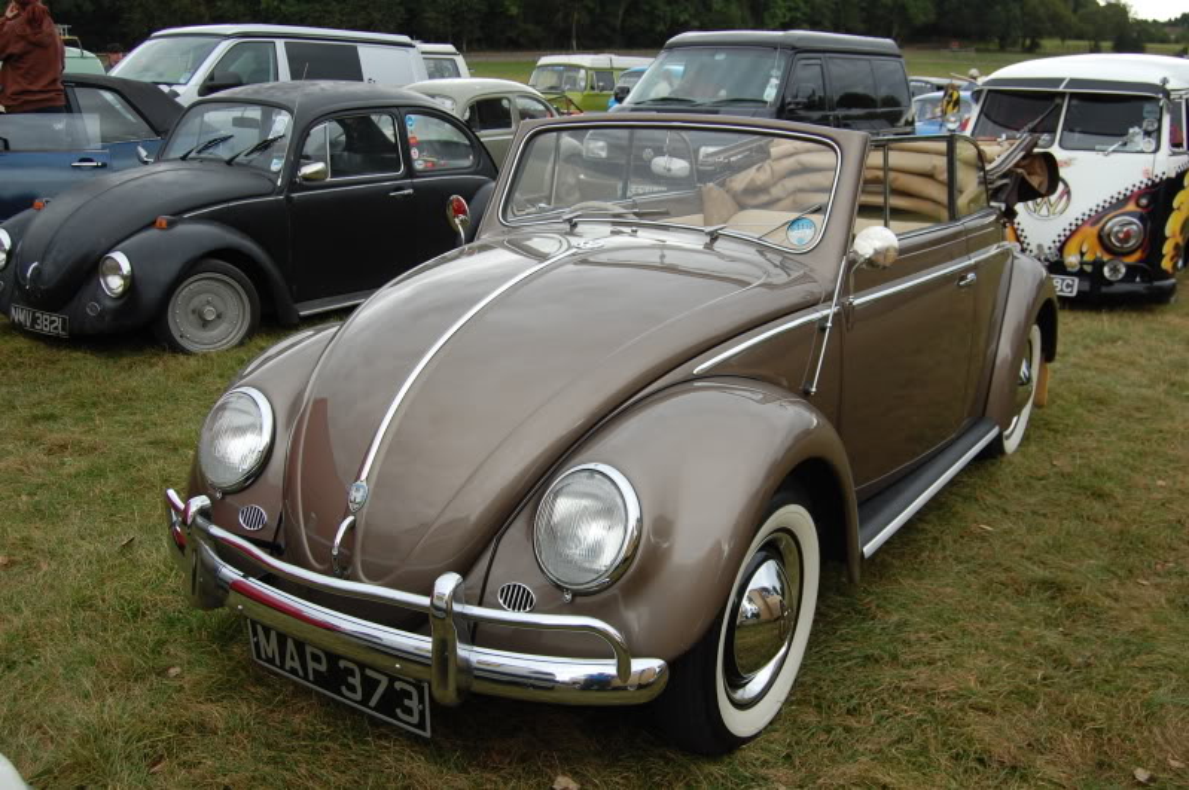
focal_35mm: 34
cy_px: 395
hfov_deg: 55.2
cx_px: 594
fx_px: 1138
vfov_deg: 38.3
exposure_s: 1/125
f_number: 5.6
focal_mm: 23
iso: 200
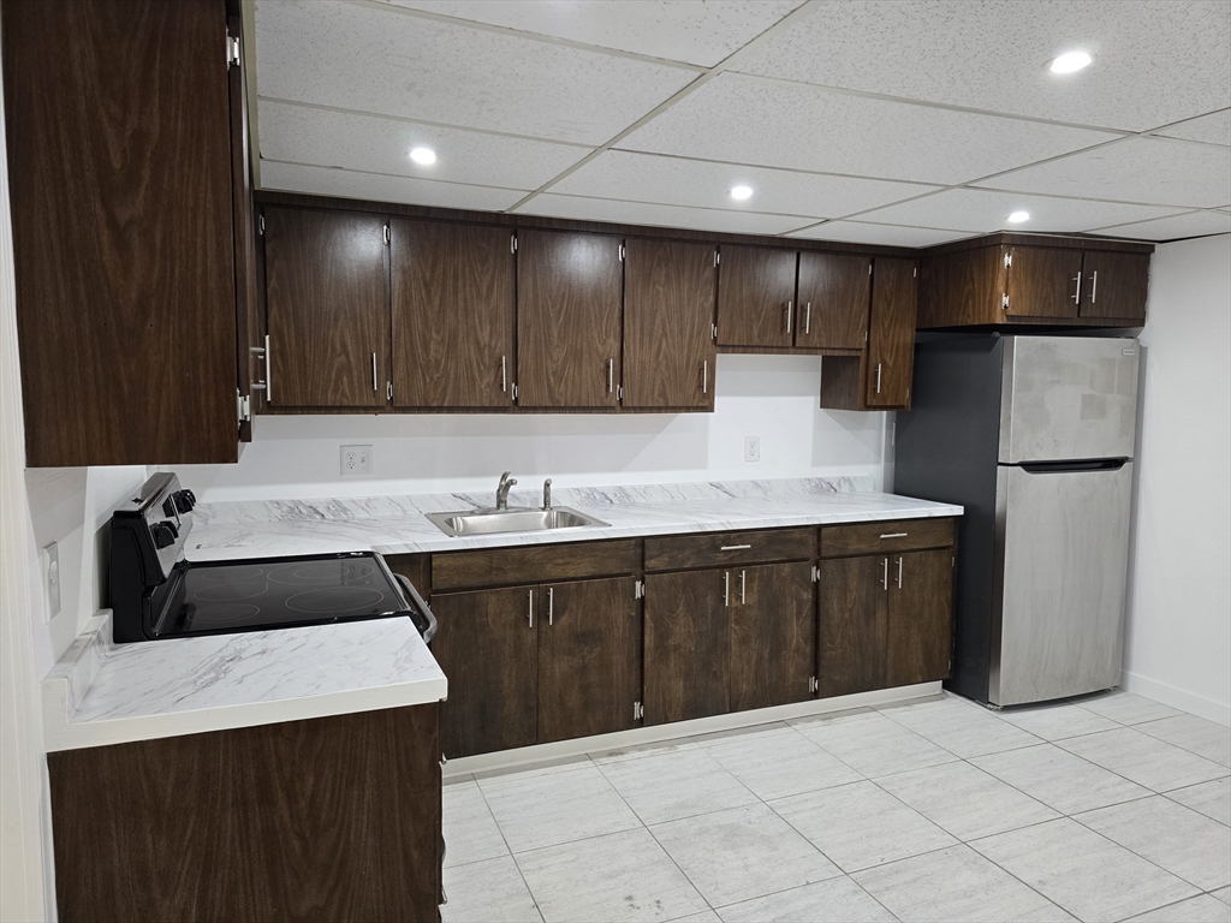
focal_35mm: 23
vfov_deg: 58.9
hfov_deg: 73.9
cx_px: 616
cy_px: 462
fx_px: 818
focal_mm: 6.3
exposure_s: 1/120
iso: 320
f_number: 1.7
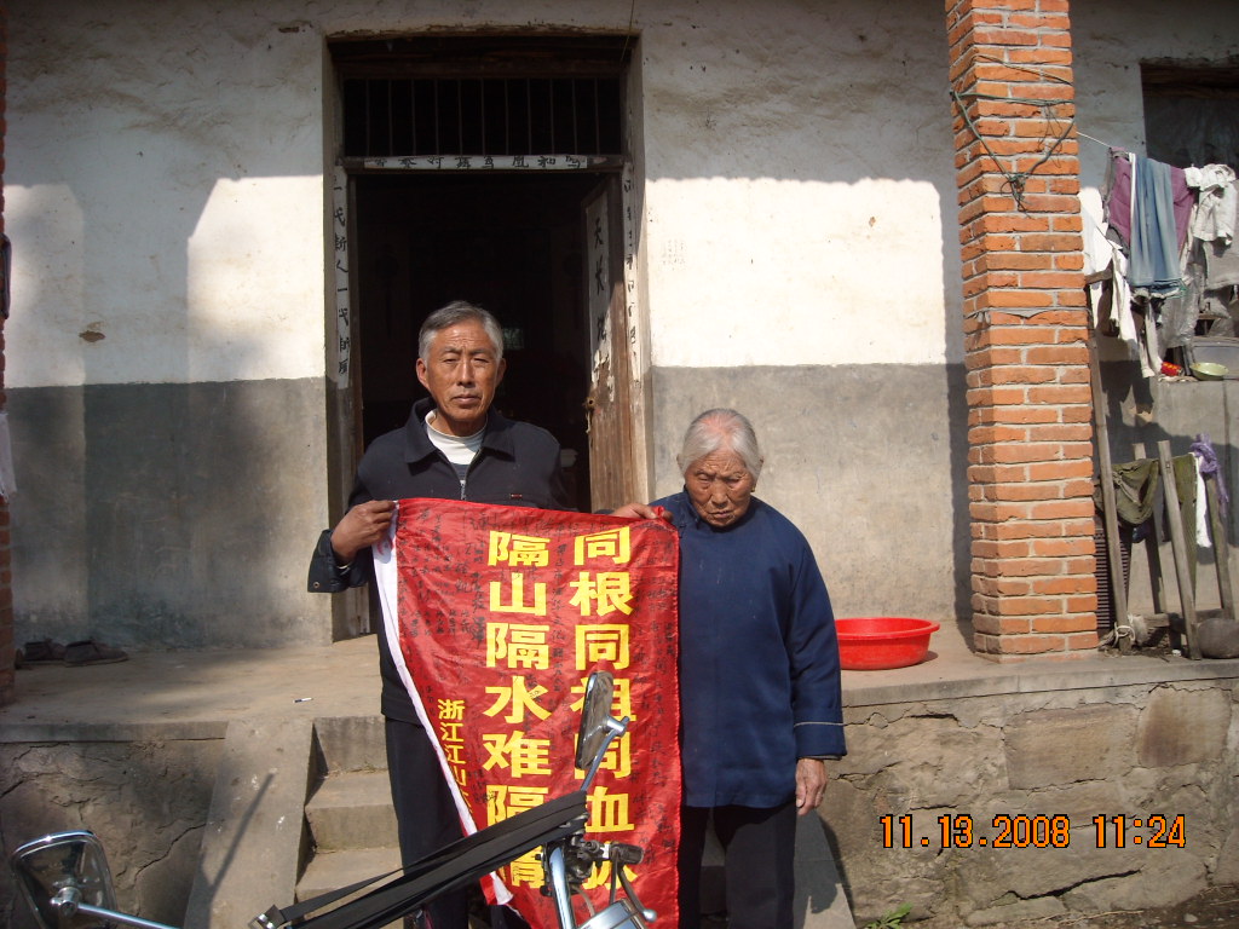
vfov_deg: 40.7
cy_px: 464
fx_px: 1253
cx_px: 620
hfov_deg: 52.6
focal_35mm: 35
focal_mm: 5.7
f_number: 5.6
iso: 64
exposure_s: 1/284
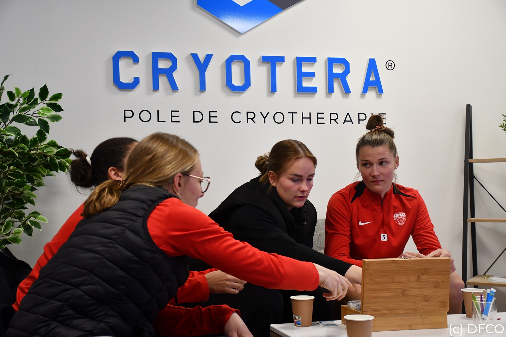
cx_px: 253
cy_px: 168
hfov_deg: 38.2
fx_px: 731
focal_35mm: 52
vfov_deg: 26.0
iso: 1400
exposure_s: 1/125
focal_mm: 35
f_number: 4.2
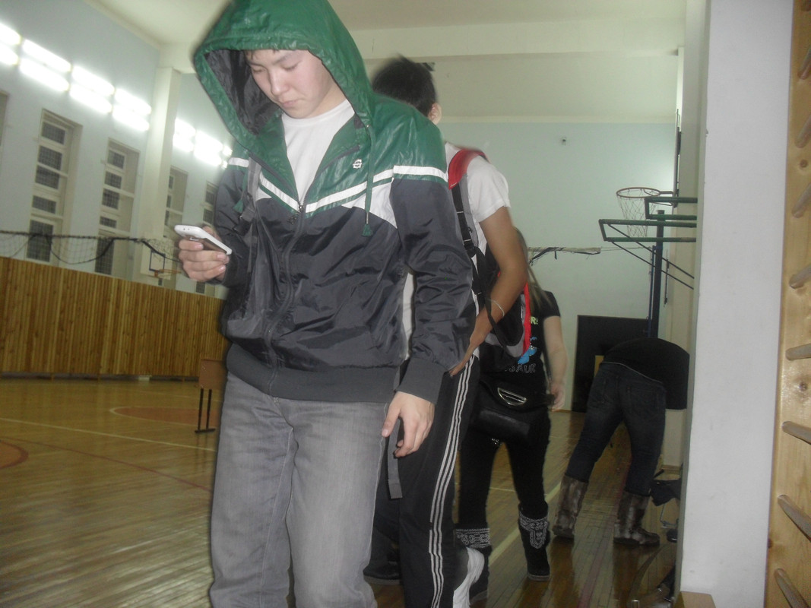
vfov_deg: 40.7
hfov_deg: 52.6
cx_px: 406
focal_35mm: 35
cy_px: 304
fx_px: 820
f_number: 3.2
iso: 200
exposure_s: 1/45
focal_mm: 6.3
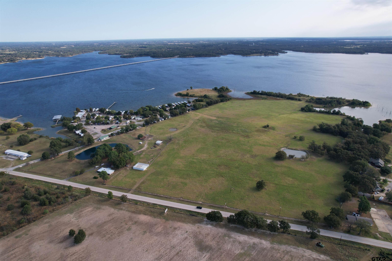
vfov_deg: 57.2
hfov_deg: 78.6
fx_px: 240
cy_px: 130
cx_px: 196
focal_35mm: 22
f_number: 2.8
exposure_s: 1/1500
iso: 200
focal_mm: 8.38
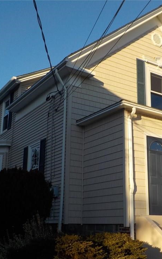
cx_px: 105
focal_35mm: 44
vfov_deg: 45.2
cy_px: 134
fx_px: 311
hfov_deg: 29.1
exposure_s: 1/1000
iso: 125
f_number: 3.3
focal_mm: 4.1
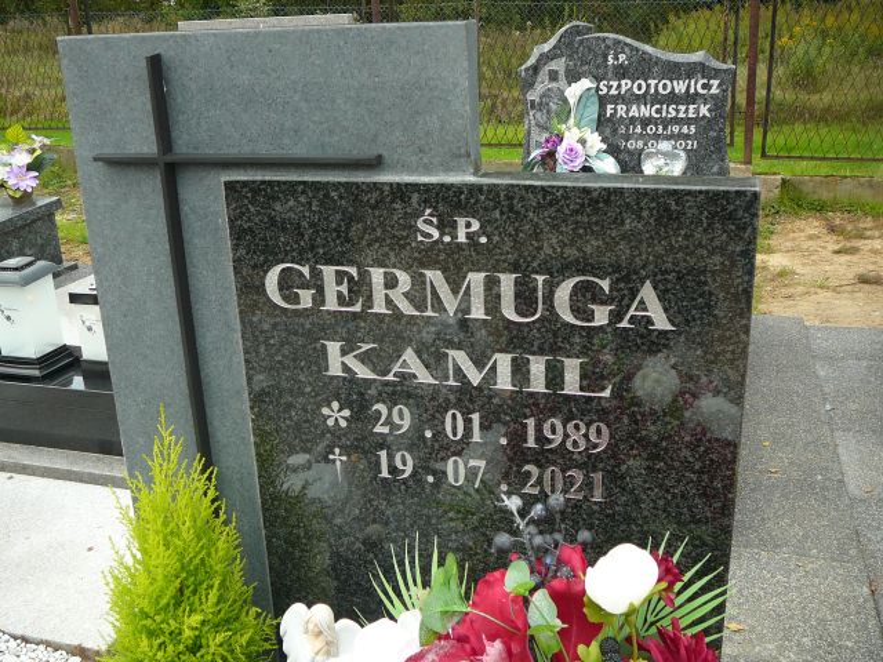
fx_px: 893
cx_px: 442
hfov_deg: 52.6
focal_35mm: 35
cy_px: 331
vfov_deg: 40.7
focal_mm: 5.2
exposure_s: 1/80
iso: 80
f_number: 2.8
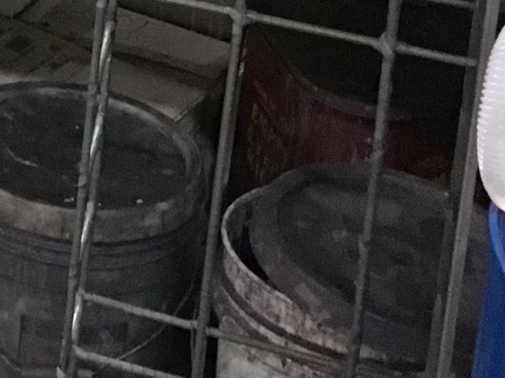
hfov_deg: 11.6
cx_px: -470
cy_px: -410
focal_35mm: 154
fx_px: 2246
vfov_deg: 9.0
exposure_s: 1/30
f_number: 2.2
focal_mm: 4.15
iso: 200
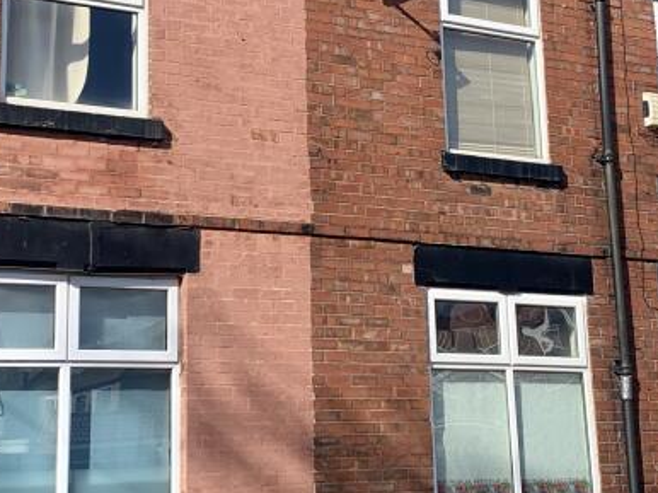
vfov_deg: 21.2
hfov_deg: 28.2
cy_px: 183
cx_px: 329
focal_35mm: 69
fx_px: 1311
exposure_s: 1/1845
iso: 25
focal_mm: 4.25
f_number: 1.8
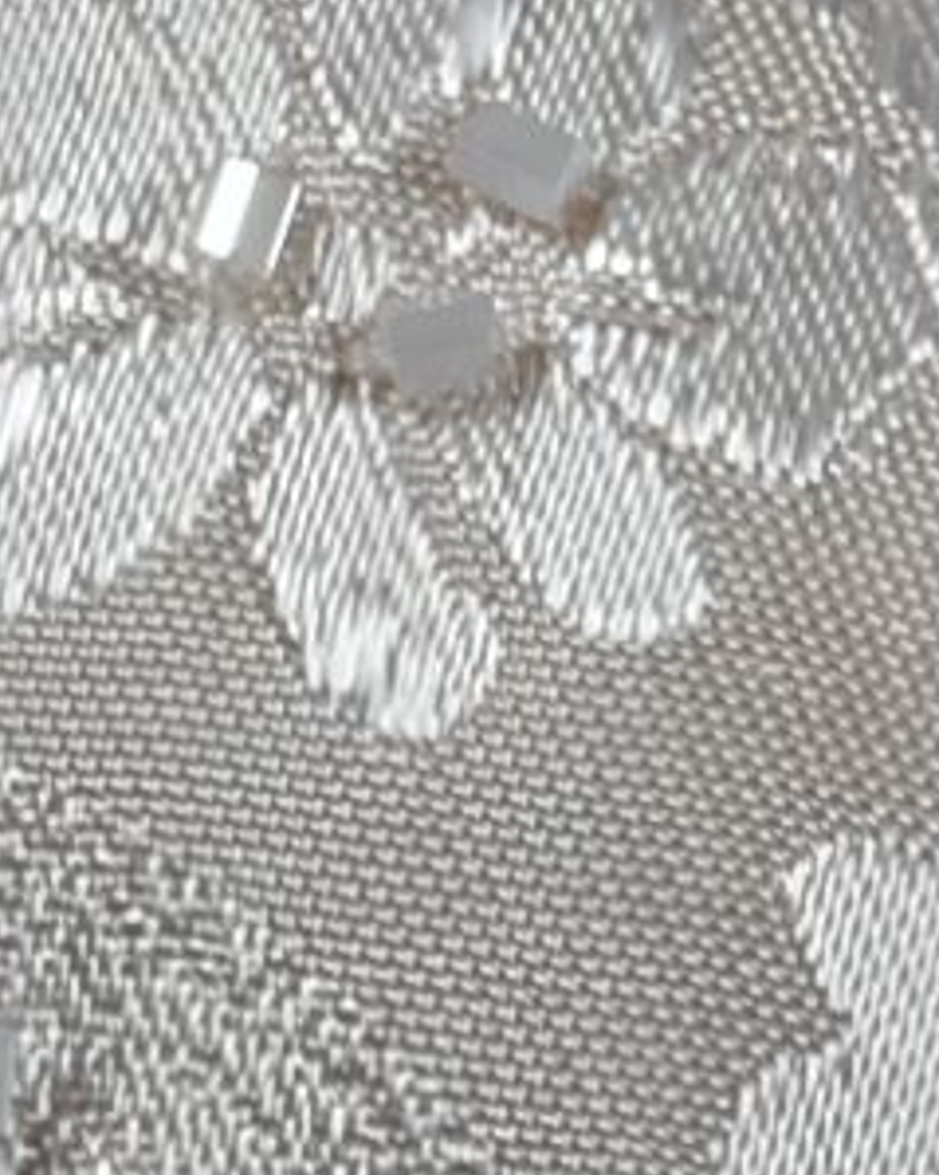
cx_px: -2145
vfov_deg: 1.6
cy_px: 641
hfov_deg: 1.3
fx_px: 41662
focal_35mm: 1199
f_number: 13
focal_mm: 85
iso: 200
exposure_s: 1/125
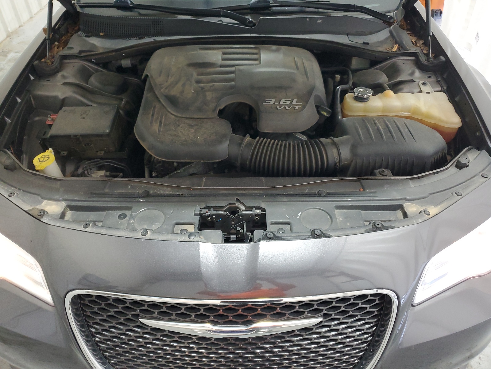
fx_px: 369
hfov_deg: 67.3
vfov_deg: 53.1
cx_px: 246
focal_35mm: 26
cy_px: 184
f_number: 1.5
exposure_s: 1/60.2
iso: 190
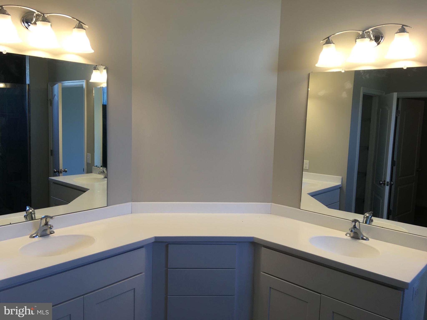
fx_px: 358
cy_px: 160
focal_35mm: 29
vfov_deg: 48.2
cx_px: 214
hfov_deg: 61.7
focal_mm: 4.15
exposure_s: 1/41
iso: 25
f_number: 2.2
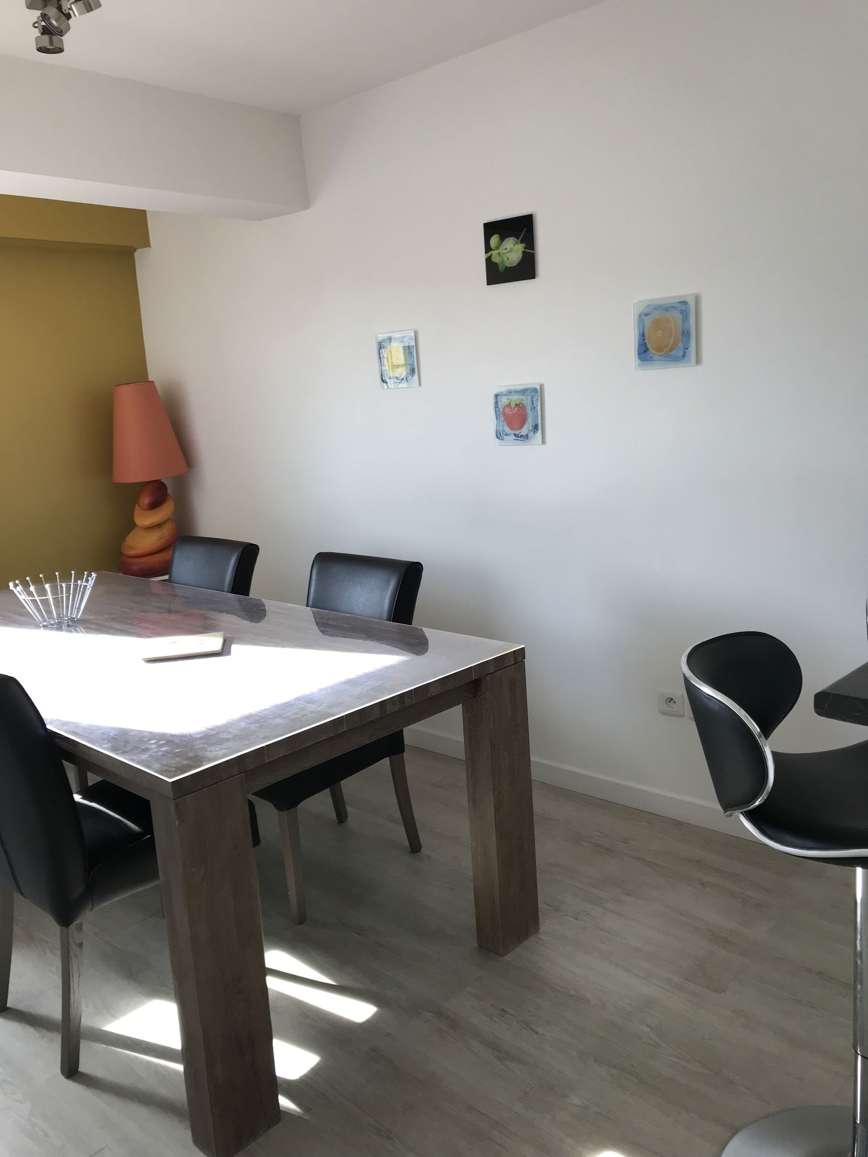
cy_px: 578
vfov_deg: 63.4
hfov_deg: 49.7
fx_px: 936
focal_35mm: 28
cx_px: 434
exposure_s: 1/100
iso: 32
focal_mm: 3.99
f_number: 1.8
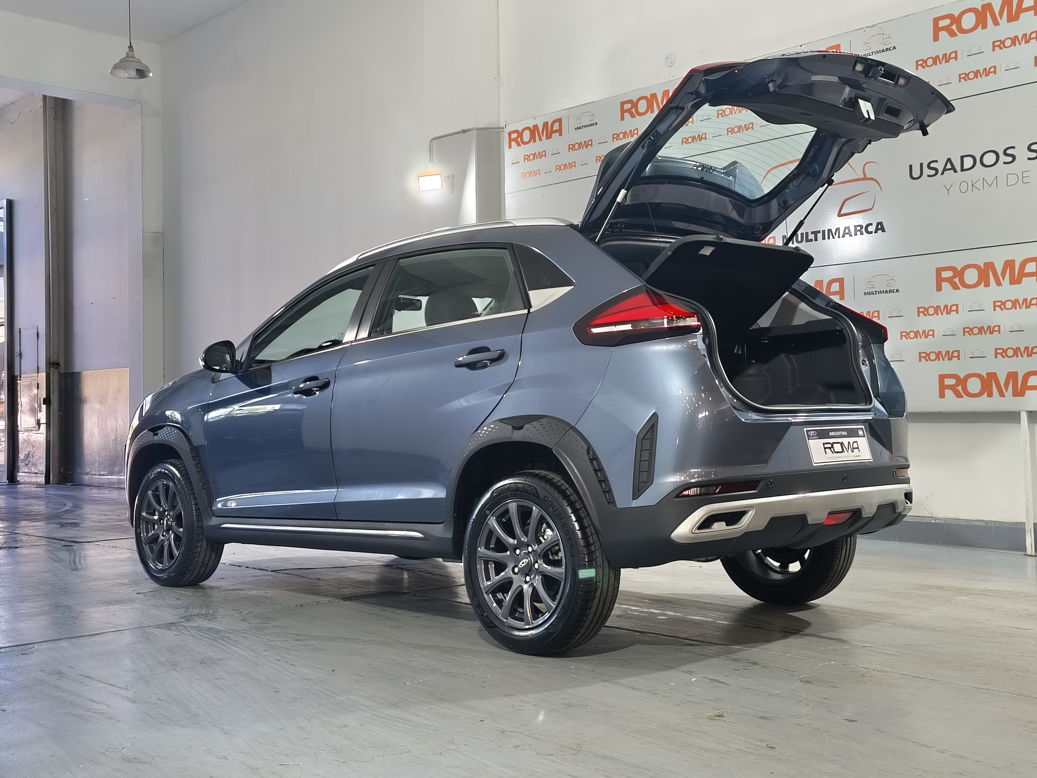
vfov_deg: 35.1
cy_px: 389
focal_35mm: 41
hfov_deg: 45.8
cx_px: 518
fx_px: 1228
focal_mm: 5.35
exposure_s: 1/50
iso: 250
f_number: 1.7
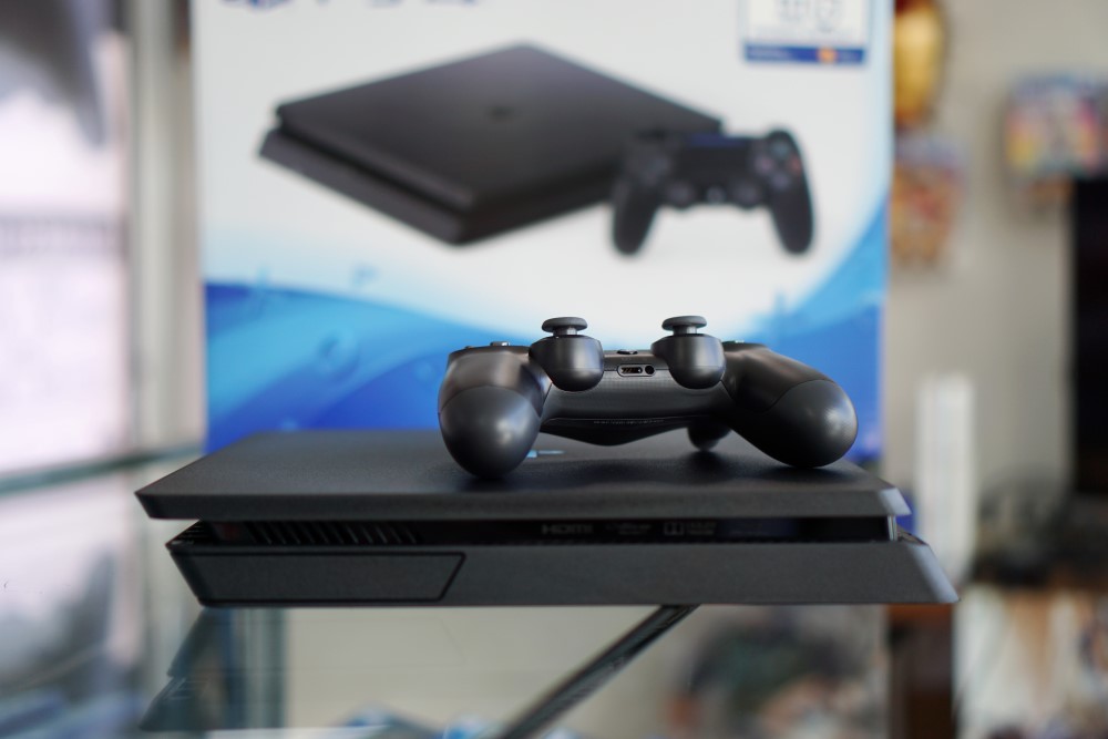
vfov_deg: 25.8
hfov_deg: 37.8
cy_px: 370
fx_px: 1616
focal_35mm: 52
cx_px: 554
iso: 100
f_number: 1.8
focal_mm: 35
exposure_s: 1/200
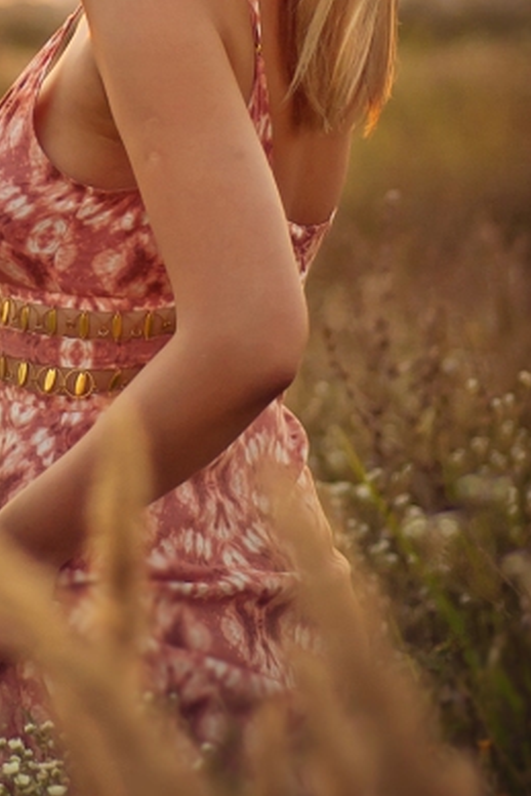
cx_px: 11
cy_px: 51
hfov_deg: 6.9
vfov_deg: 10.3
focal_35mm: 198
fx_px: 4377
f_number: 1.8
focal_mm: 50
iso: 100
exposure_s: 1/500
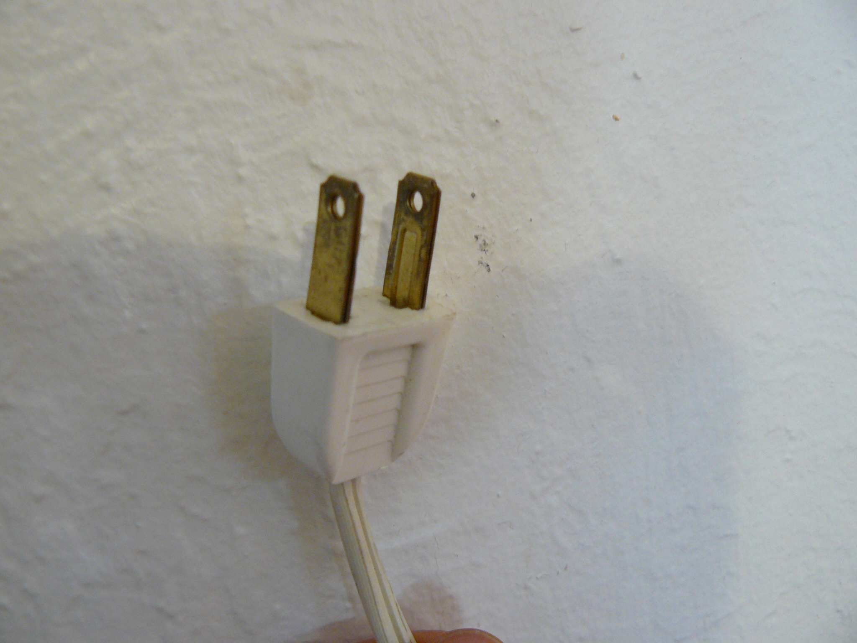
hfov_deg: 51.4
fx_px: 891
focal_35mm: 36
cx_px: 428
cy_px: 322
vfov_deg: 39.7
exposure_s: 1/13
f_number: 2.8
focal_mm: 6
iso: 200
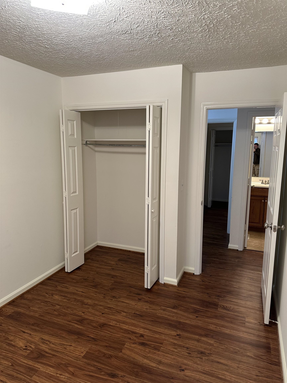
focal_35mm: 24
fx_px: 265
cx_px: 144
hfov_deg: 56.8
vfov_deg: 71.6
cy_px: 192
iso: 160
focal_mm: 6.86
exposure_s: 1/60
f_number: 1.78
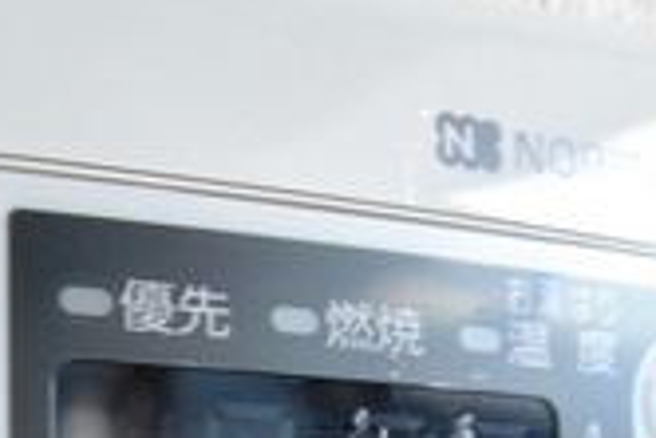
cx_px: 198
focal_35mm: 104
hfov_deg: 19.5
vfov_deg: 12.6
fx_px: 1897
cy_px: 639
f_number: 4.5
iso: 800
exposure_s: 1/80
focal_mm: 18
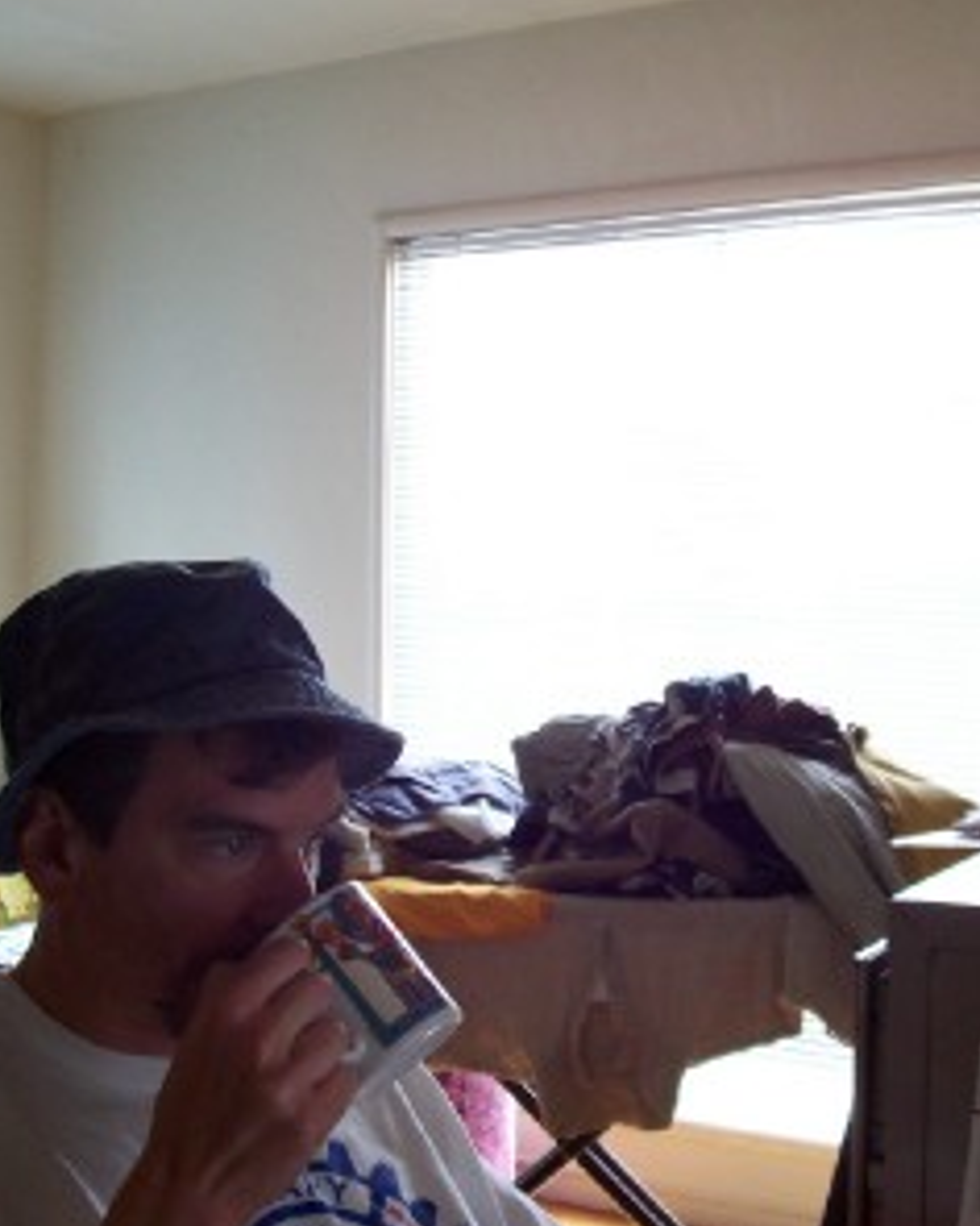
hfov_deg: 30.7
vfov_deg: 38.0
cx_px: 594
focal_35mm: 49
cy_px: 615
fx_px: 1777
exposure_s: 1/15
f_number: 2.8
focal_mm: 5.6
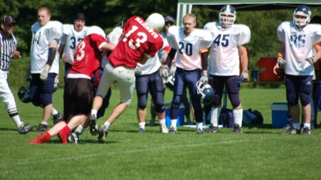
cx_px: 160
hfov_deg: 4.6
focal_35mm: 473
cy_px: 78
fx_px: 4023
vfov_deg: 2.6
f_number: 5.6
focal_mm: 300
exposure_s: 1/1000
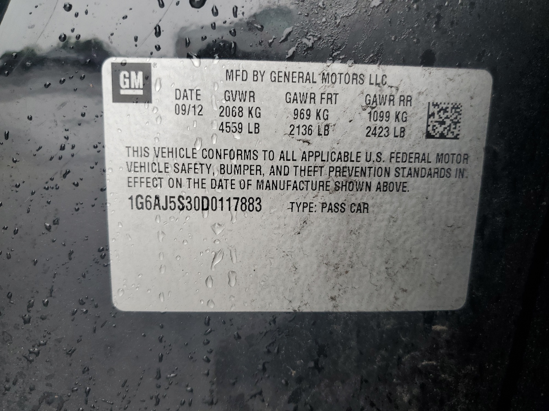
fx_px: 412
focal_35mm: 26
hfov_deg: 67.3
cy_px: 206
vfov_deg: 53.1
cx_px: 274
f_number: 1.5
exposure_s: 1/60.2
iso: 51
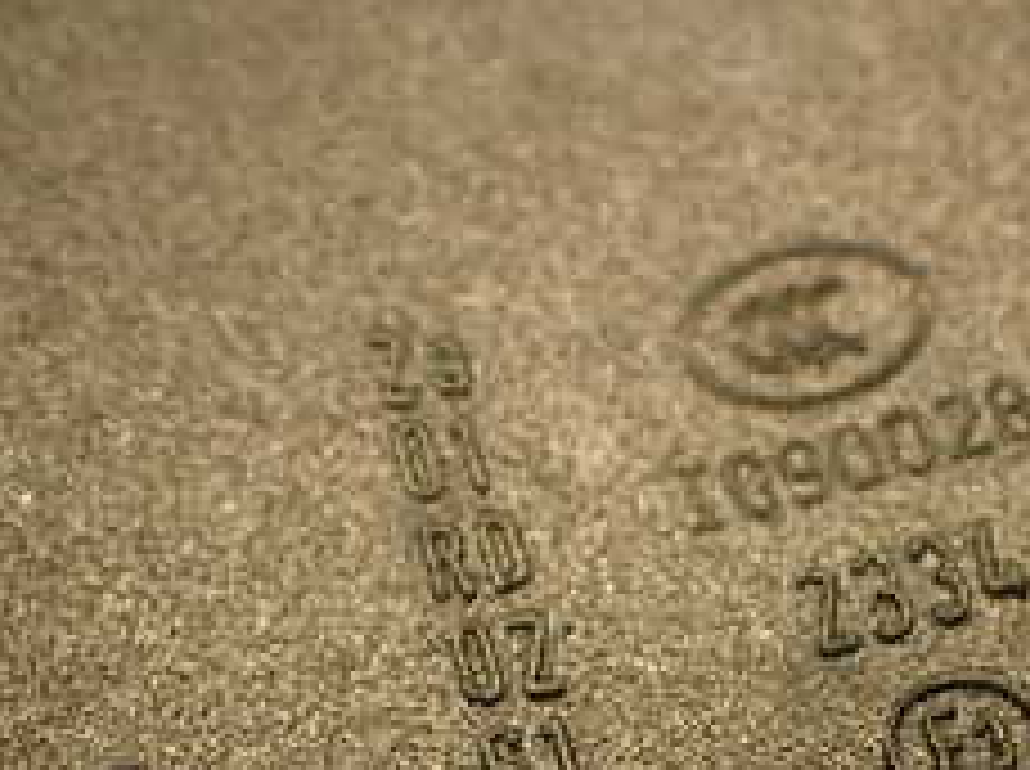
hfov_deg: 23.3
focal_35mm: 84
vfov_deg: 17.1
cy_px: 784
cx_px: 553
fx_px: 2495
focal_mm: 5.79
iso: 160
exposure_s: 1/60
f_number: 2.4
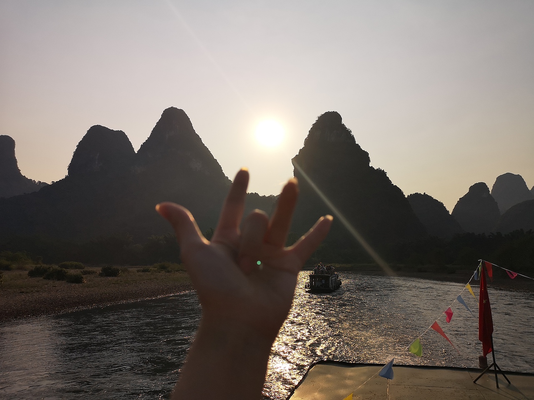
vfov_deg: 51.4
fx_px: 417
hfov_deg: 65.3
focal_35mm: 27
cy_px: 200
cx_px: 267
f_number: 1.8
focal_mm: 3.95
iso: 50
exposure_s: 1/6803
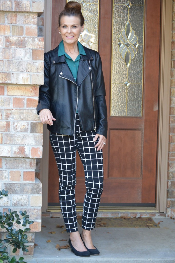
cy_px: 132
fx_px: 876
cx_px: 88
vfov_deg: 17.1
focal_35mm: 120
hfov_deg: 11.4
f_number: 4.5
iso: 1100
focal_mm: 80
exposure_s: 1/125
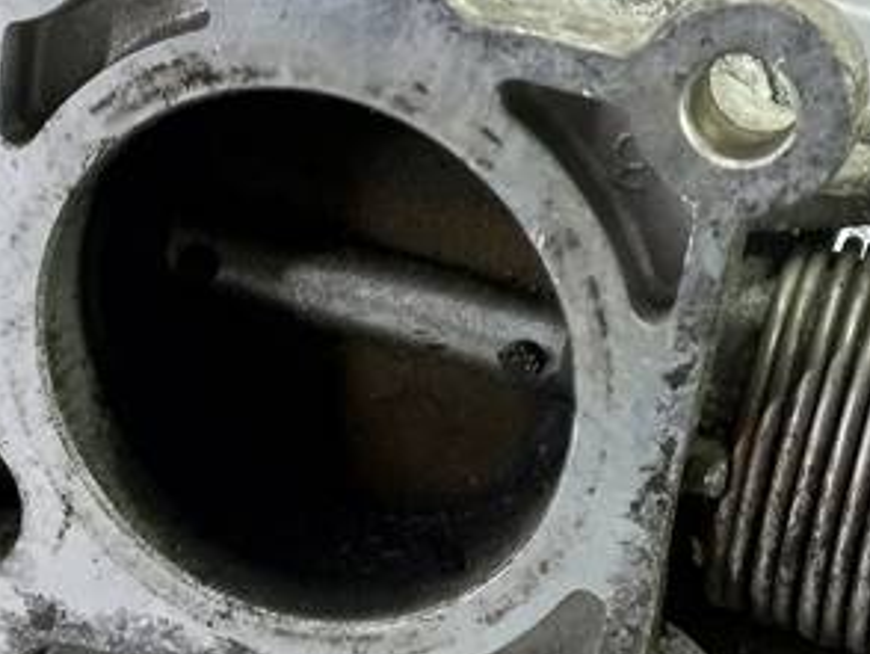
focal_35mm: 87
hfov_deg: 22.5
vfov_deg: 16.9
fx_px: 2188
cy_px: 181
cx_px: 488
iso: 125
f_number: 1.8
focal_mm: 4.6
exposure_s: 1/50
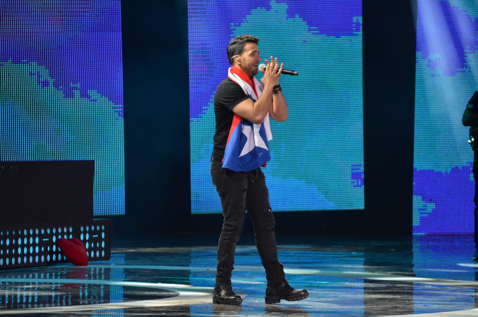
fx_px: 3577
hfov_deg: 7.6
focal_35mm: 270
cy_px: 158
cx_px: 239
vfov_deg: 5.1
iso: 800
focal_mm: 180
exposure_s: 1/125
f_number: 5.6
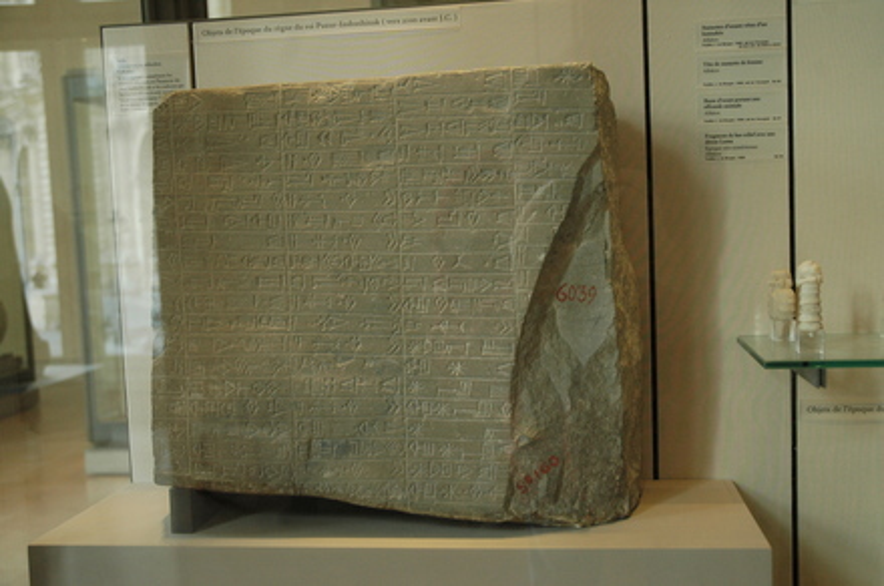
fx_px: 993
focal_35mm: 40
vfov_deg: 32.9
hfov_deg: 48.0
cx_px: 442
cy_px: 293
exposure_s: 1/45
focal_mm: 27
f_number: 3.8
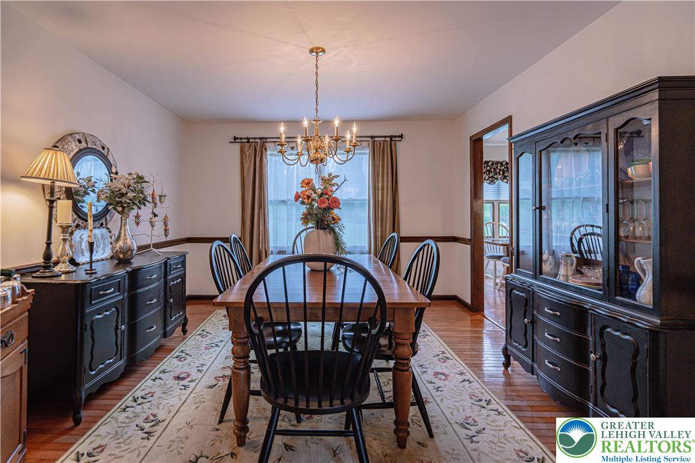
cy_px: 232
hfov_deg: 96.7
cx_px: 348
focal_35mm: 16
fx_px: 309
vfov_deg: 73.7
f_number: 4
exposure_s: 1/500
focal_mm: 16
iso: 1250
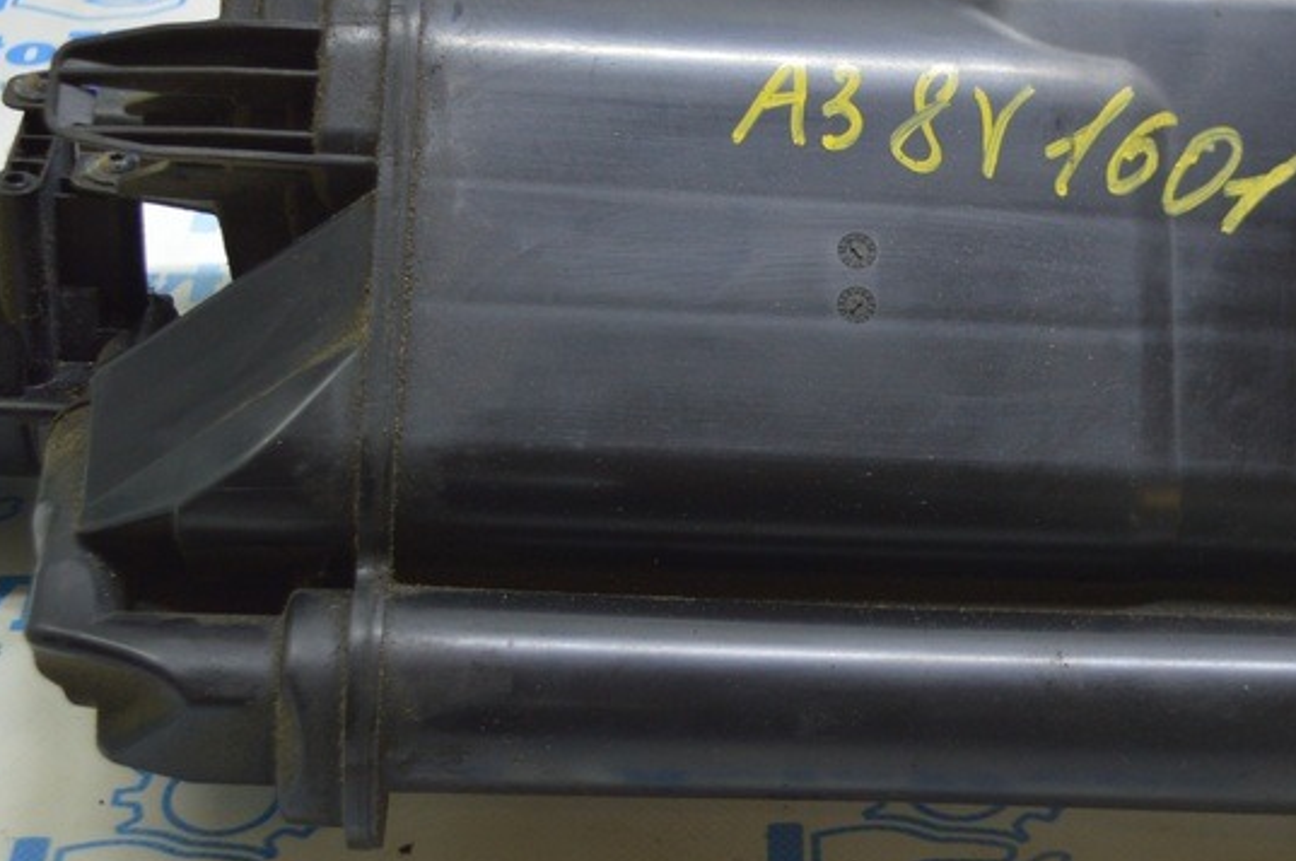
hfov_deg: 24.4
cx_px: 881
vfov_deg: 16.4
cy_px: 390
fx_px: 2984
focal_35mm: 83
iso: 400
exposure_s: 1/40
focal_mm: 29
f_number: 4.2
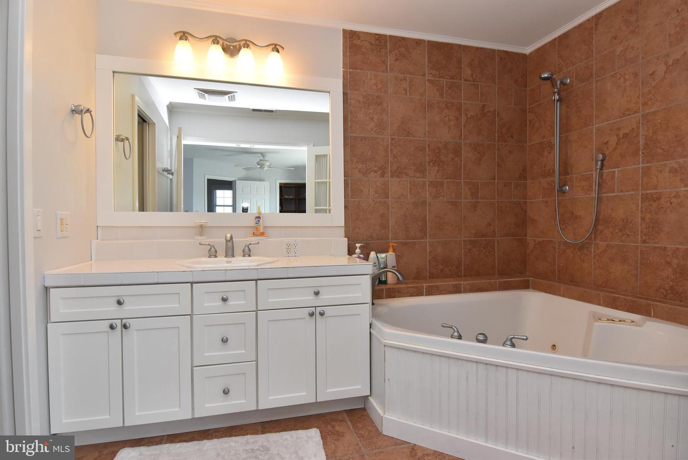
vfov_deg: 67.5
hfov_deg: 90.0
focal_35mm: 18
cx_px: 344
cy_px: 230
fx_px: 344
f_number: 11
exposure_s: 1/80
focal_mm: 12
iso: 800
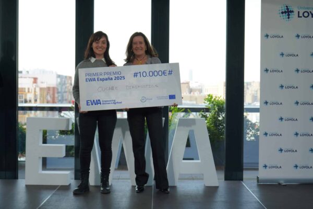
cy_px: 104
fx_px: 513
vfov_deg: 23.0
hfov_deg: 33.9
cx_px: 156
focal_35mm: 59
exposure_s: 1/160
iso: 200
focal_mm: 59
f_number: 5
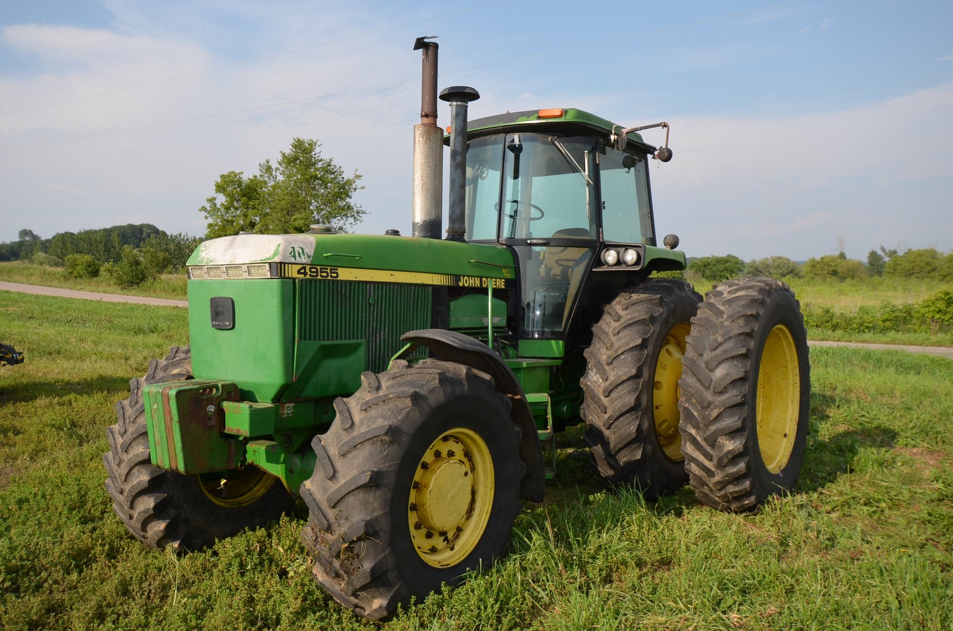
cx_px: 476
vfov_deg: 43.4
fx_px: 792
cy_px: 316
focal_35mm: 30
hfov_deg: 62.0
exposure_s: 1/200
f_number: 8
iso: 100
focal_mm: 20
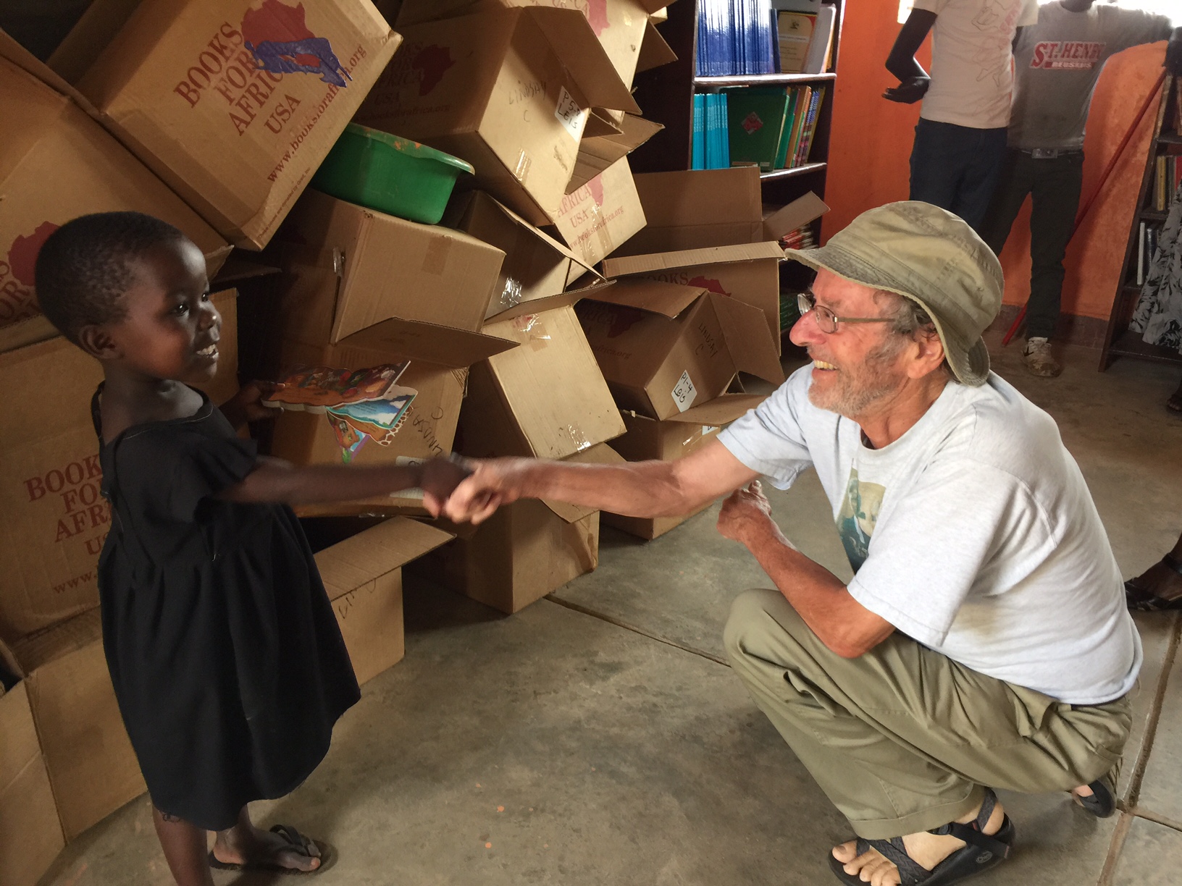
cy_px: 443
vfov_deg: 48.2
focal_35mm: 29
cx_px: 591
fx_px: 990
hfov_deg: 61.7
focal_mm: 4.15
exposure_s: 1/17
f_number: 2.2
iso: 50
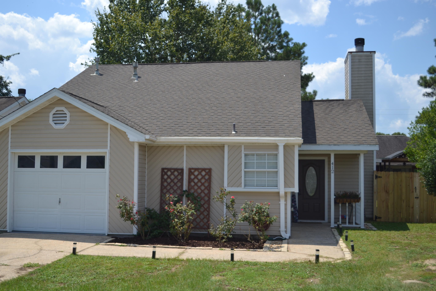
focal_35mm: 41
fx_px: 496
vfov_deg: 32.6
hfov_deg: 47.4
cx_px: 208
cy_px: 145
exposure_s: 1/800
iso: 100
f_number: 4.2
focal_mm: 26
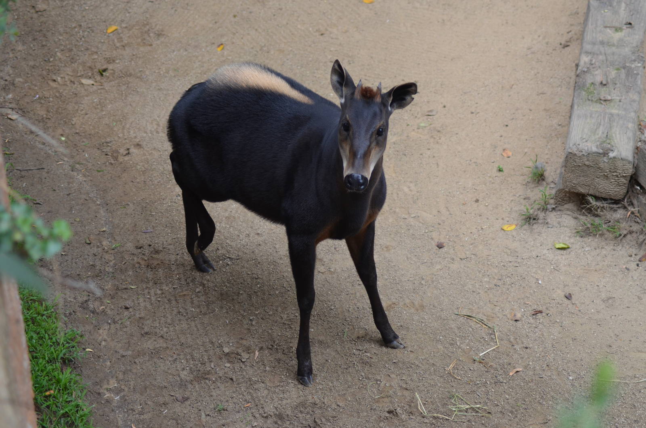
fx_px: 1880
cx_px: 323
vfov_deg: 13.0
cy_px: 214
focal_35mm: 105
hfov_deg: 19.5
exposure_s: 1/320
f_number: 4.5
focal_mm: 70
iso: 400
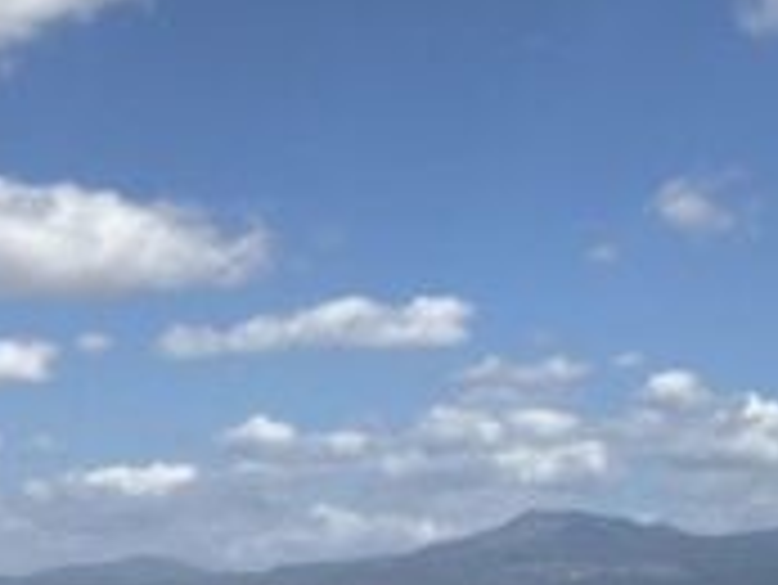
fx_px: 2294
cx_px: -184
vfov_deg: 14.3
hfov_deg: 18.2
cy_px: 567
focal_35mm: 102
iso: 32
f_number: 2.2
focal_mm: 2.71
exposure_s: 1/1541
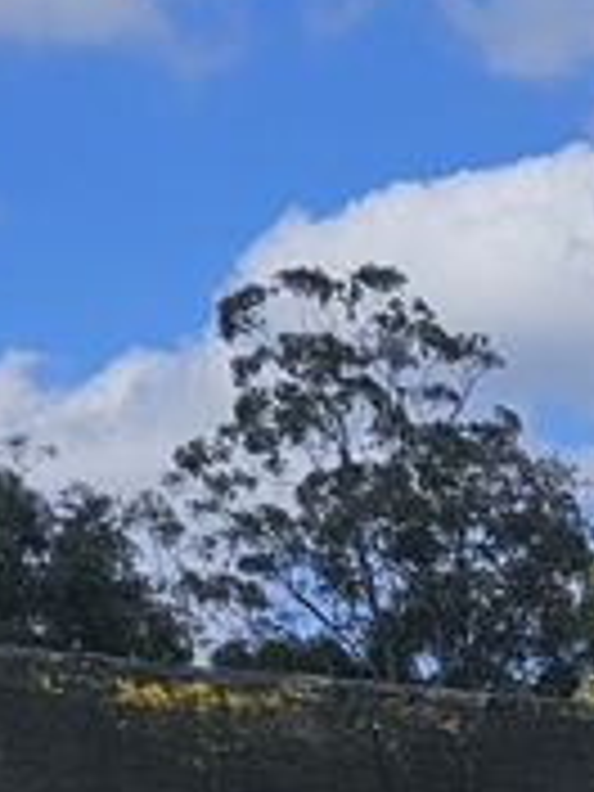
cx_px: 1485
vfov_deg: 12.5
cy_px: 1755
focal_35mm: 131
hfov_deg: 9.8
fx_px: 2997
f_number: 1.7
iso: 10
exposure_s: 1/1538
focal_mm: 6.3
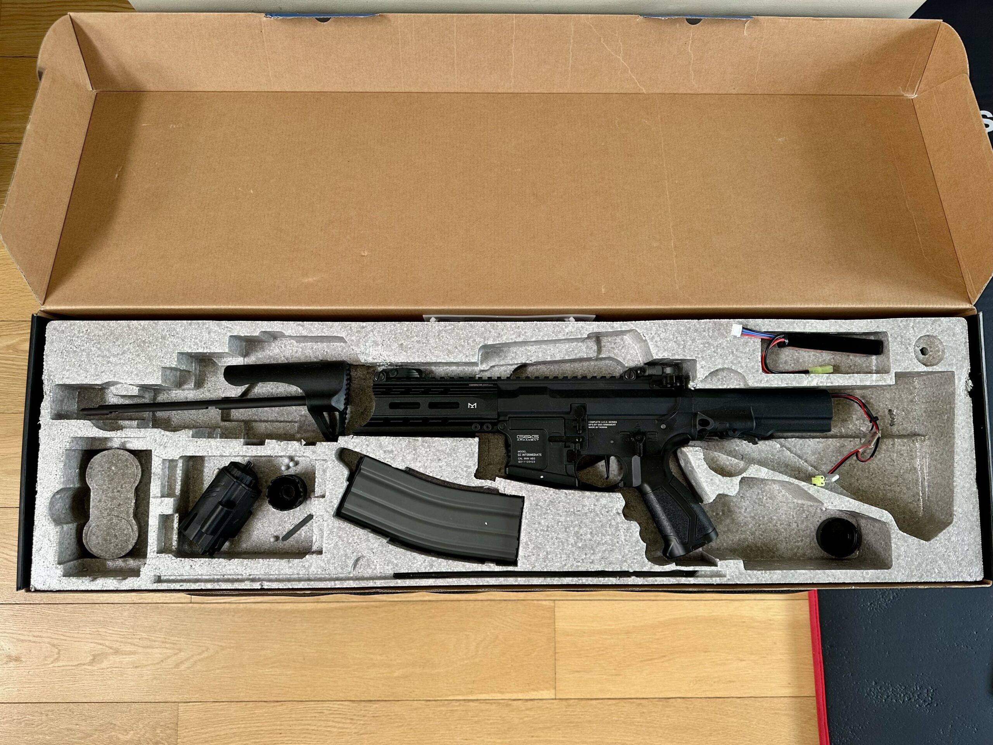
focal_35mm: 24
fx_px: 688
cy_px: 372
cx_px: 496
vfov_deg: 56.8
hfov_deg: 71.6
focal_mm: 6.86
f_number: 1.78
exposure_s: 1/121
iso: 125
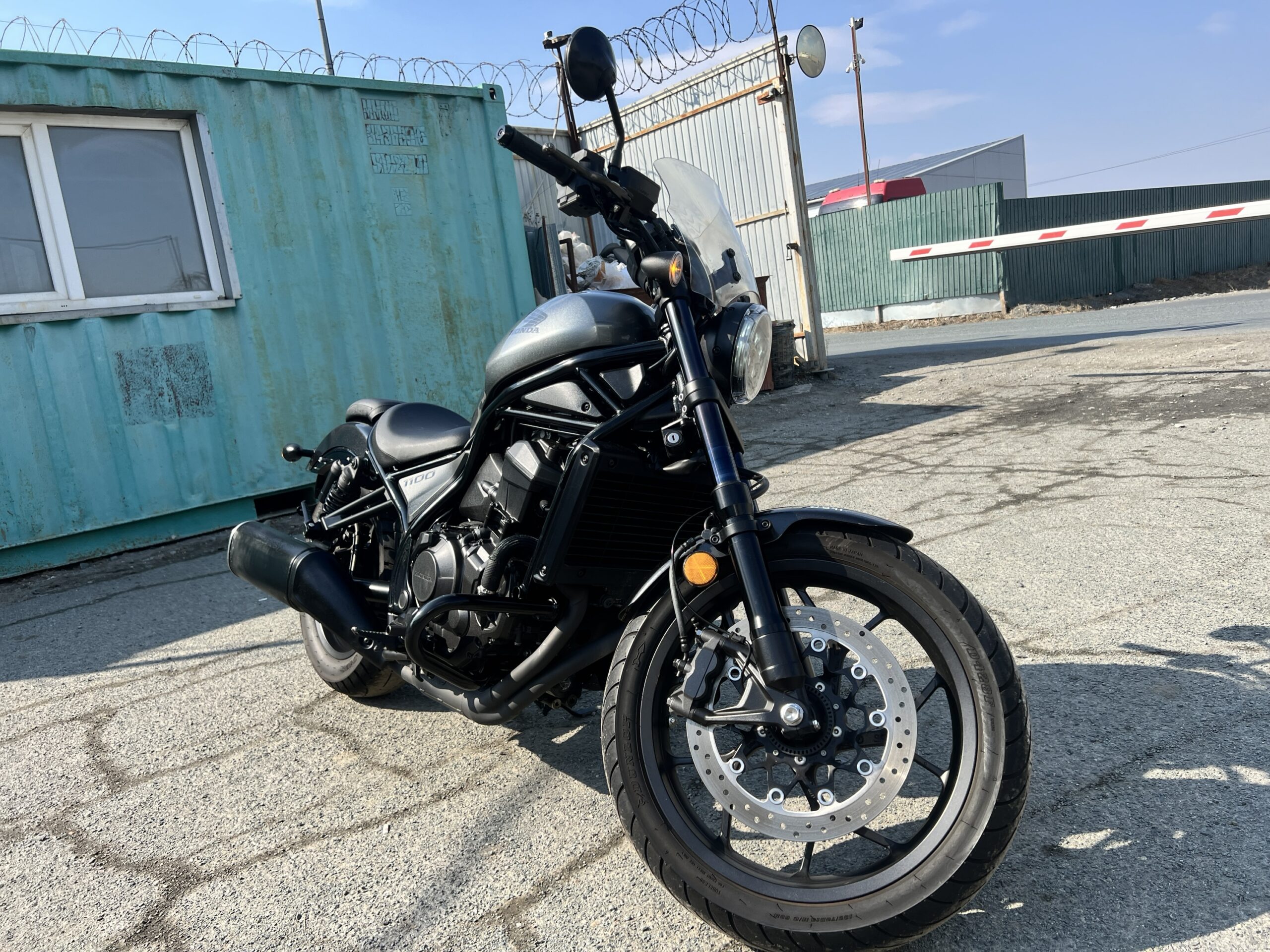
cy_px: 476
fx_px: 954
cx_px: 635
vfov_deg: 53.1
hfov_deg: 67.3
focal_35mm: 26
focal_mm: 5.7
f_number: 1.5
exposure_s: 1/2299
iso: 50
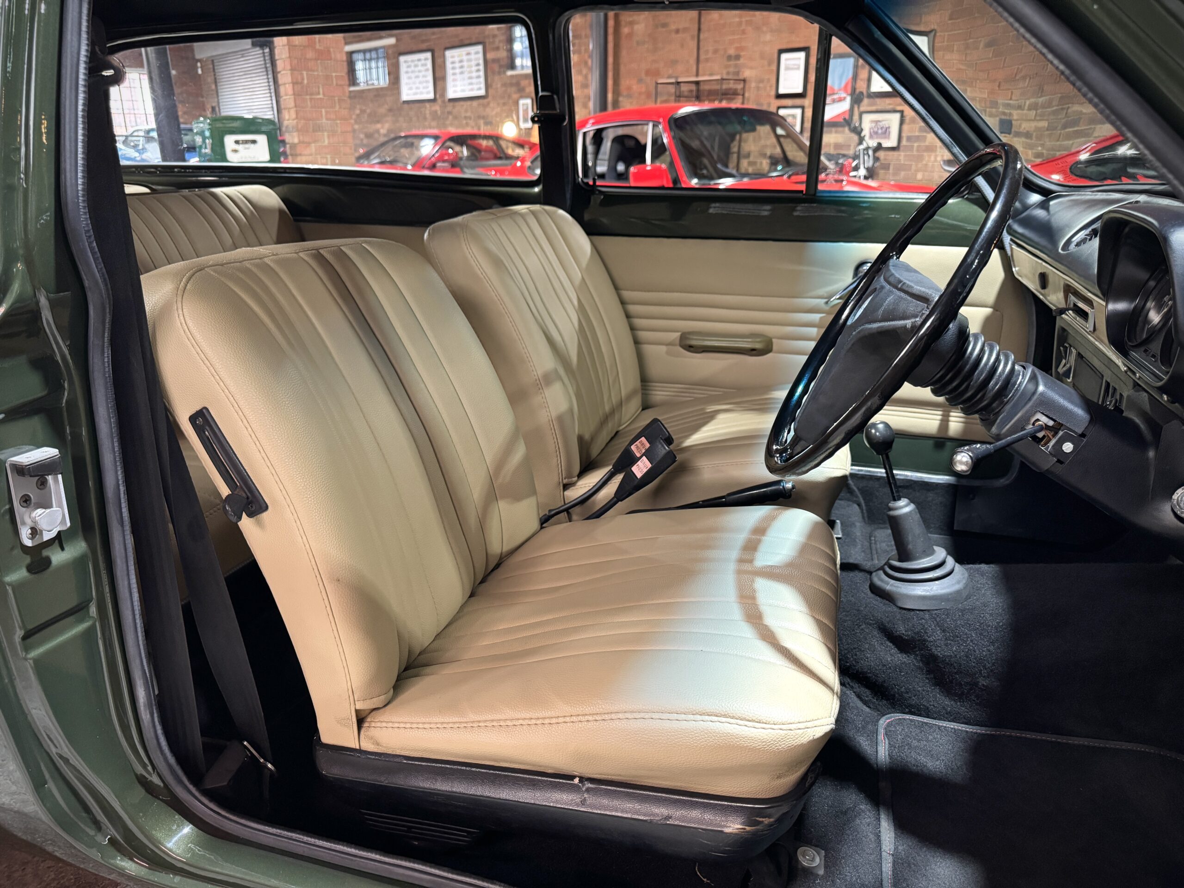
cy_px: 444
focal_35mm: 24
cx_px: 592
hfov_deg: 71.6
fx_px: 821
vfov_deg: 56.8
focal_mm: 6.76
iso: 640
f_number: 1.78
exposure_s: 1/33
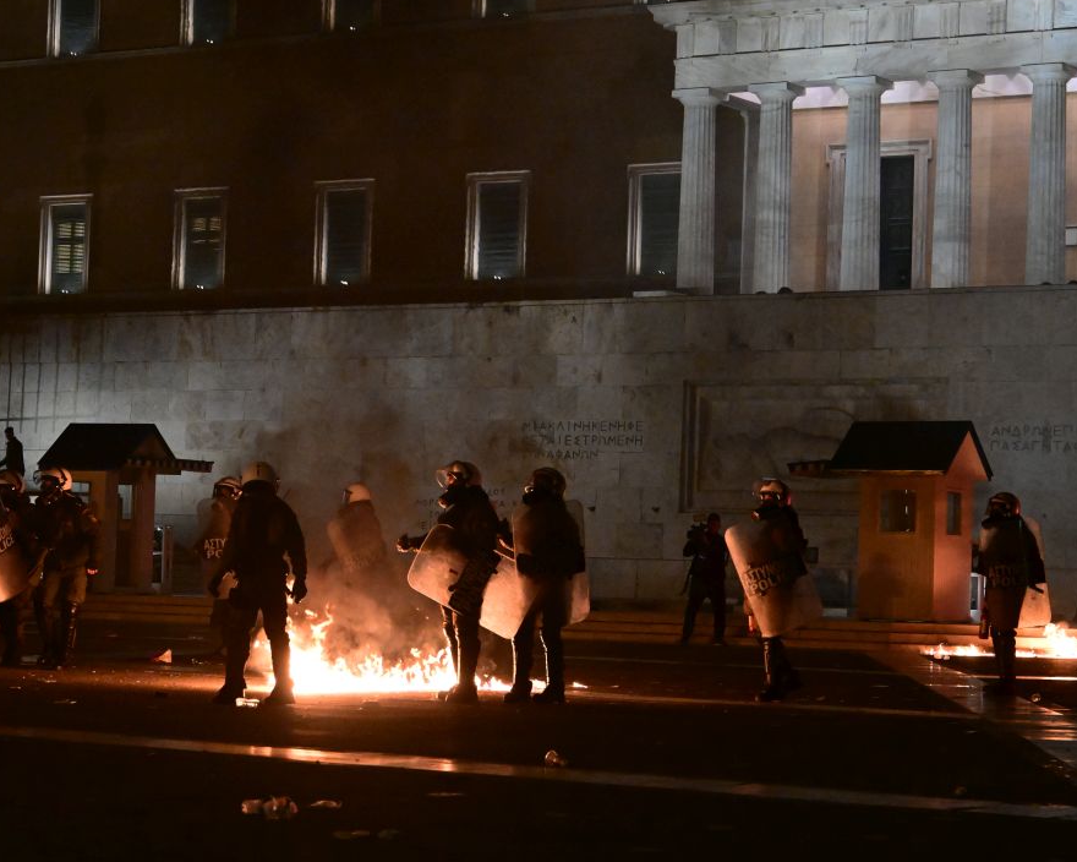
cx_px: 487
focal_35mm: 96
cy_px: 451
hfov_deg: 20.0
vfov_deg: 16.0
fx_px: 3060
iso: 10000
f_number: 5
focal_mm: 75
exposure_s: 1/200
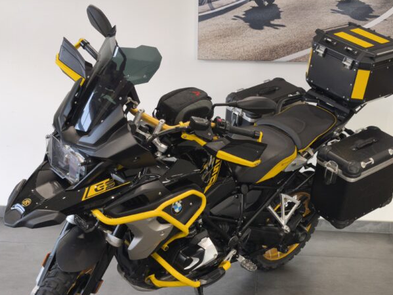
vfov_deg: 24.7
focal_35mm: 59
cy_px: 186
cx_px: 201
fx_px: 670
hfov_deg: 32.7
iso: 80
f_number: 1.6
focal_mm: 6.57
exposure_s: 1/100
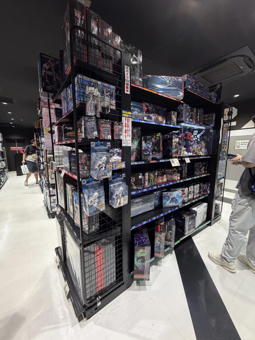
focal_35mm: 14
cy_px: 170
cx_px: 128
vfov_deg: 102.1
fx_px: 138
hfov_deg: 85.7
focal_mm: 2.22
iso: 200
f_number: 2.2
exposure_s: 1/120
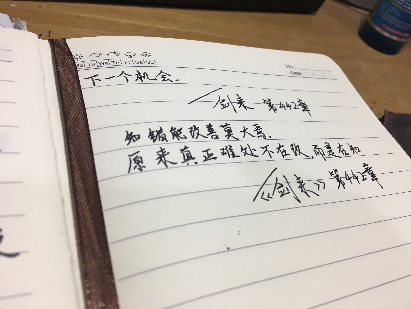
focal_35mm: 29
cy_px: 154
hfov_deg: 61.7
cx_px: 206
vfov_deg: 48.2
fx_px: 344
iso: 25
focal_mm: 4.15
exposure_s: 1/33
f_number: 2.2
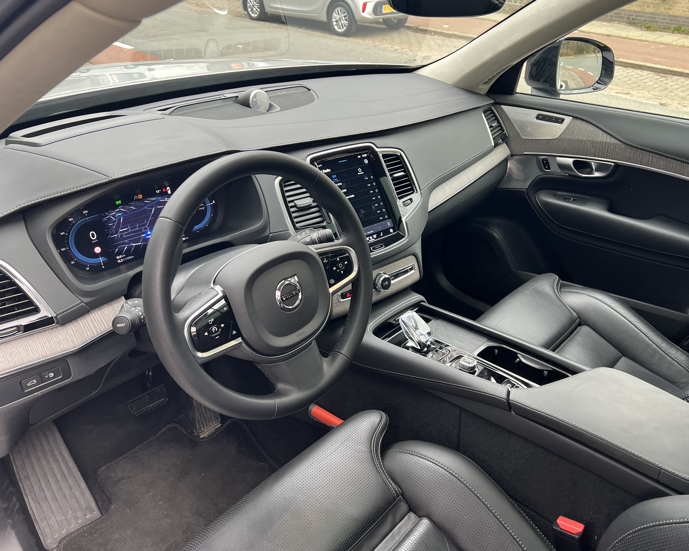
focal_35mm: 28
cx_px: 379
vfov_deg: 51.5
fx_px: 571
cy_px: 268
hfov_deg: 62.1
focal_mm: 5.7
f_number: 1.5
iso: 100
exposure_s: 1/121
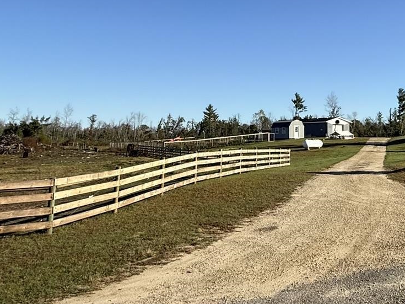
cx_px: 324
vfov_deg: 35.2
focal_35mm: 39
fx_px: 456
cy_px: 46
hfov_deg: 45.4
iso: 50
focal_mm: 2.22
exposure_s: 1/2320
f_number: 2.2
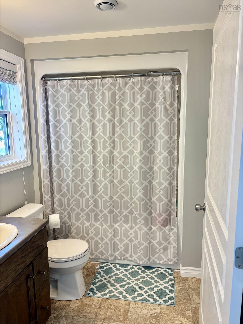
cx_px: 122
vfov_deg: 67.3
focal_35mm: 26
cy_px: 162
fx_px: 243
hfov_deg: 53.1
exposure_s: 1/60
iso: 80
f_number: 1.6
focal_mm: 5.96
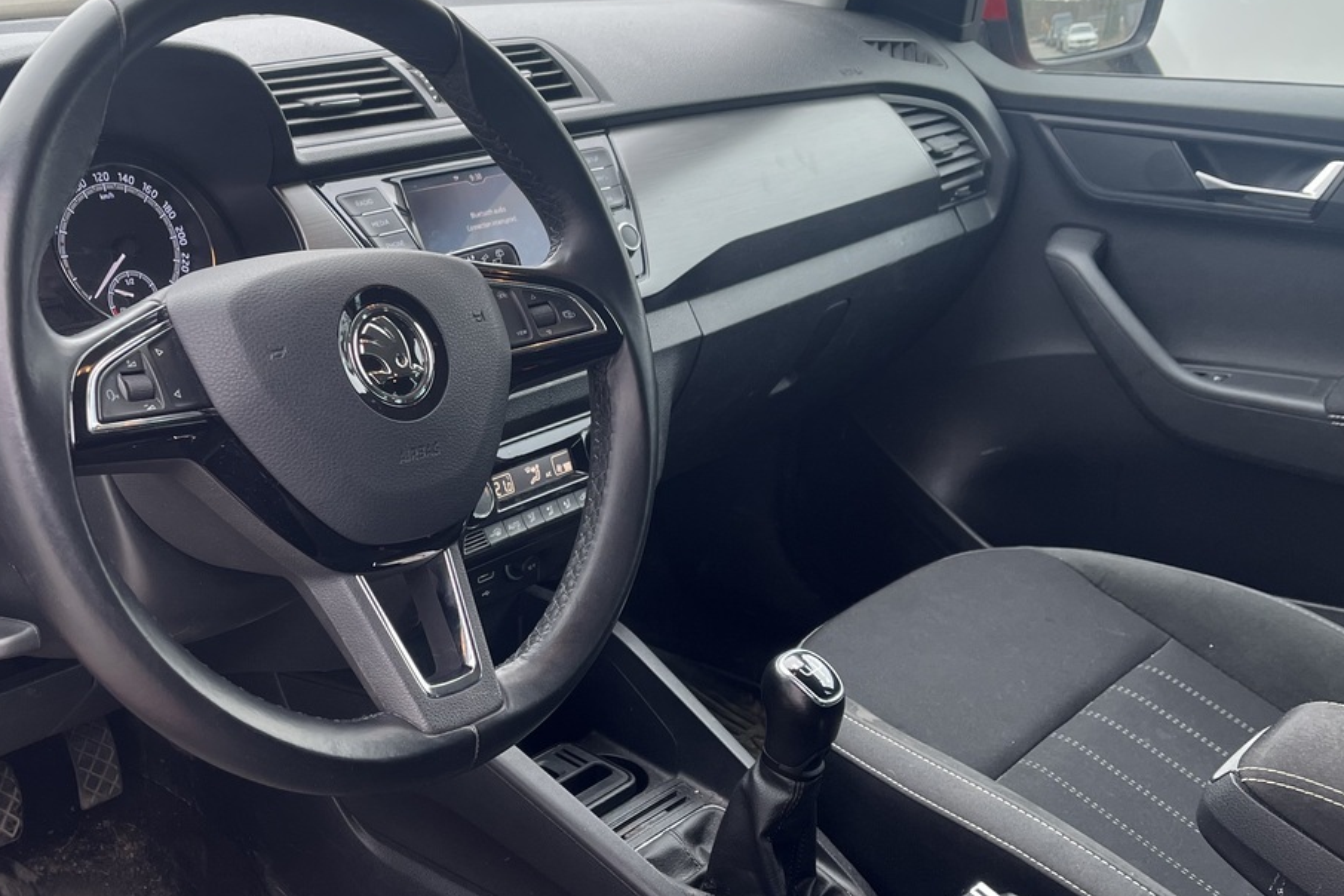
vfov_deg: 31.2
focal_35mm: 43
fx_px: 1605
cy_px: 401
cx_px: 409
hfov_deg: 44.5
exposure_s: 1/122
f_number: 1.6
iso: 40
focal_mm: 5.1
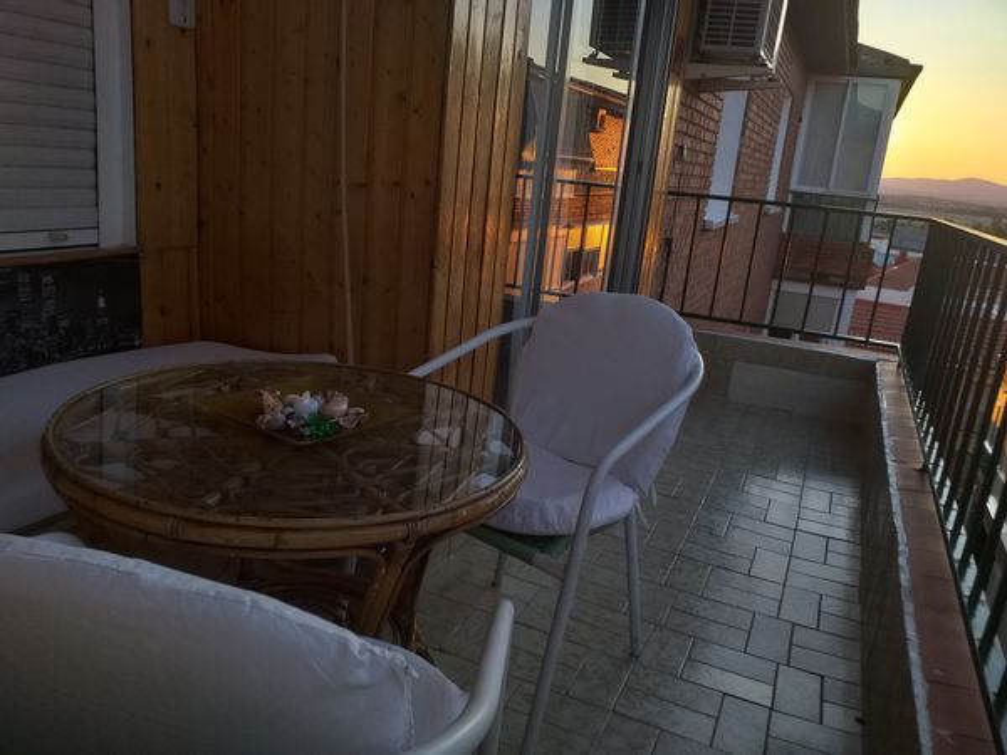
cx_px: 504
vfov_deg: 51.4
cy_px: 378
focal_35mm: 27
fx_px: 785
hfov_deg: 65.3
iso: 40
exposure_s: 1/353
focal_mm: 3.6
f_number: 1.9
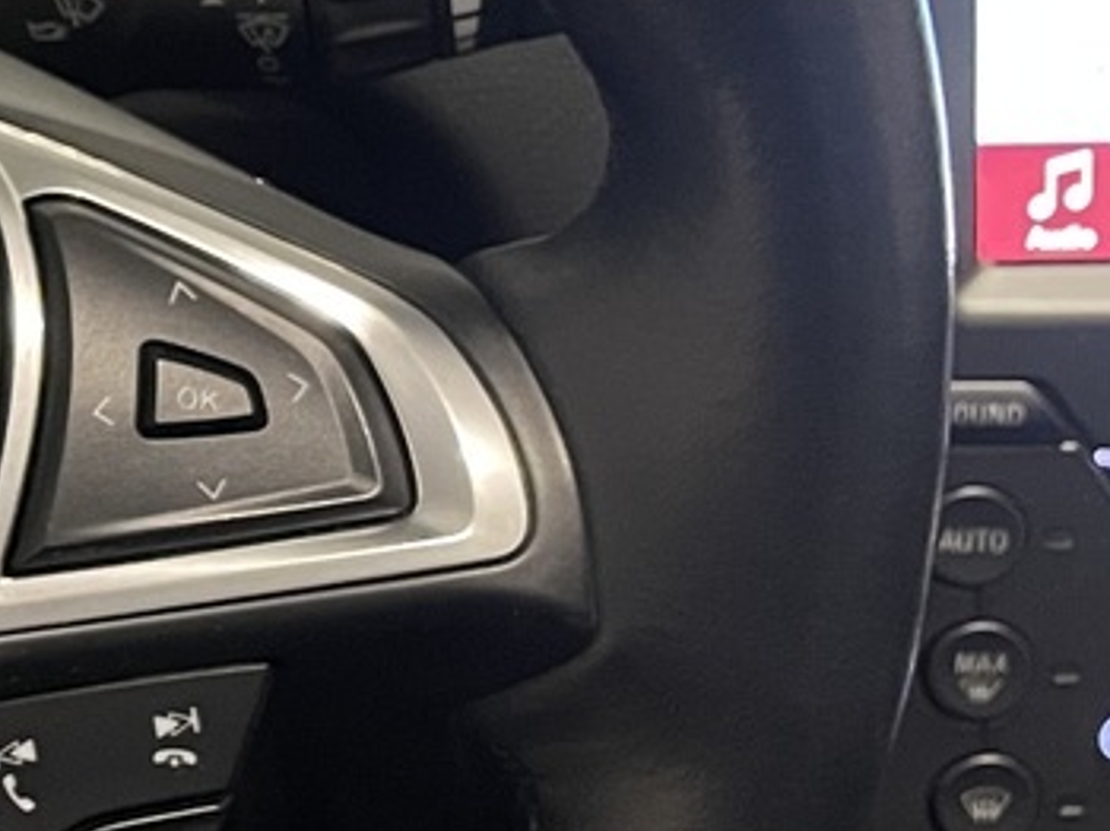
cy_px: 450
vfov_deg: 13.8
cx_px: -917
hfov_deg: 15.6
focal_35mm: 107
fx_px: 3429
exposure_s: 1/44
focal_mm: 4.2
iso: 500
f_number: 1.6
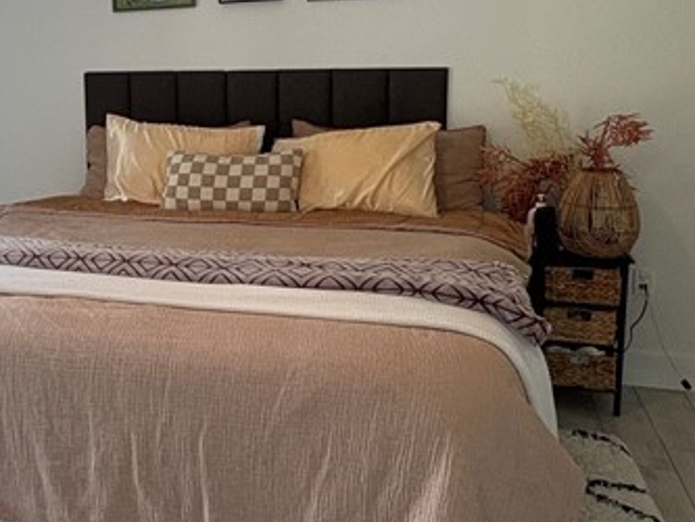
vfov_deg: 33.2
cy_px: 152
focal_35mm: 43
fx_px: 864
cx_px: 111
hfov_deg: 41.4
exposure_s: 1/120
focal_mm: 2.22
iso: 320
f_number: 2.2
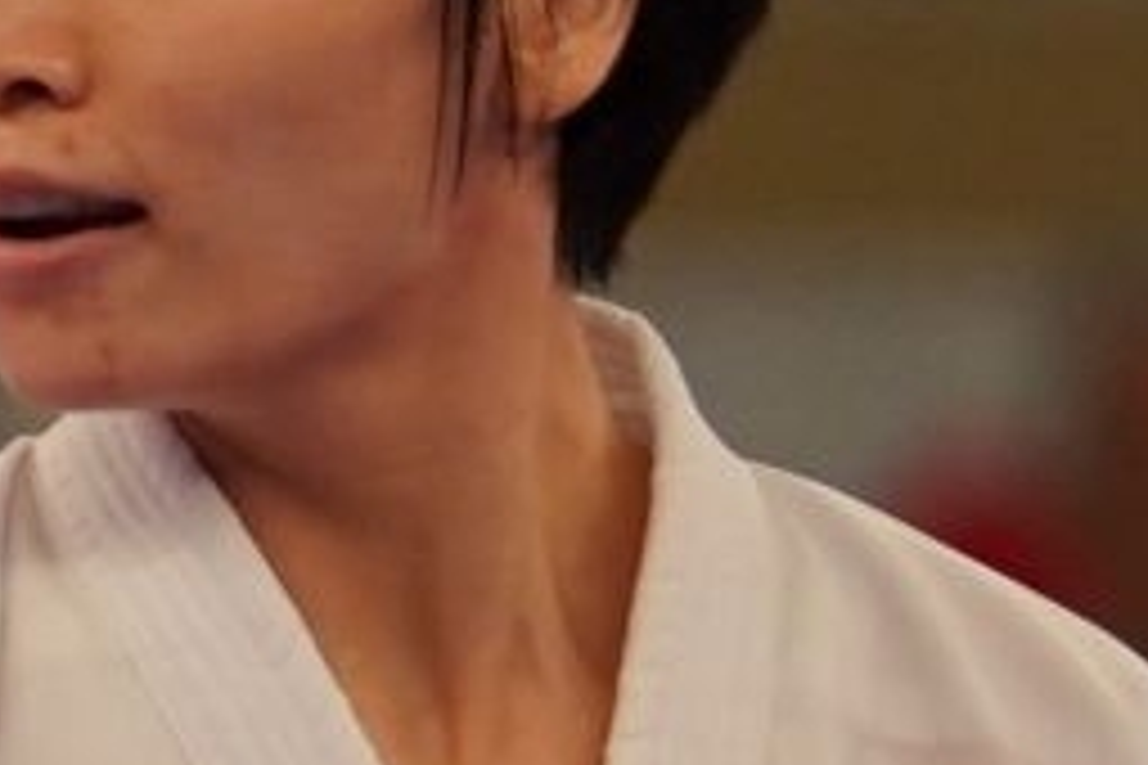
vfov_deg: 0.7
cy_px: 1418
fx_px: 66387
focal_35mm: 2082
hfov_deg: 1.0
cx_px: -1026
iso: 1250
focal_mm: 197
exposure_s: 1/1000
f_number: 2.8
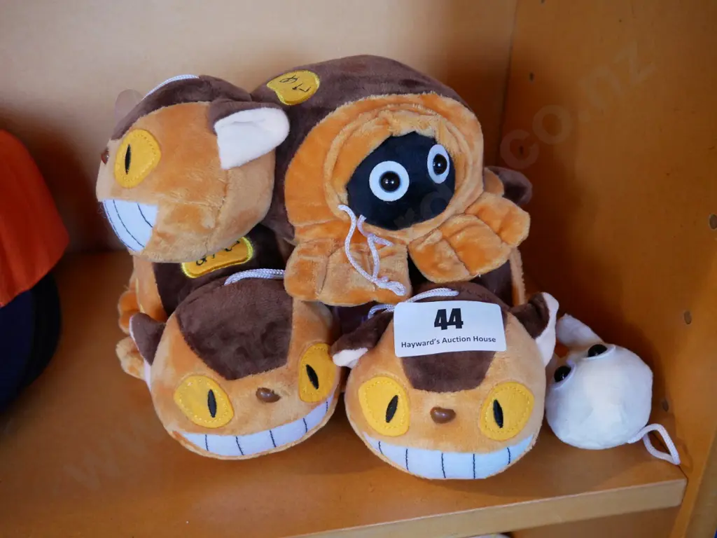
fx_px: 746
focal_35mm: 36
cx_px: 358
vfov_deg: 39.7
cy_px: 269
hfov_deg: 51.4
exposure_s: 1/60
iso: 1600
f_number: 3.9
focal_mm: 18
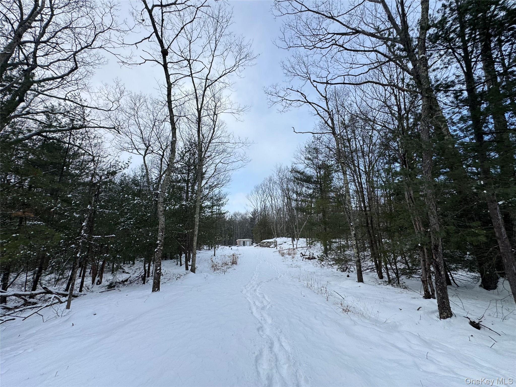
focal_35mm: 14
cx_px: 258
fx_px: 209
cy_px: 194
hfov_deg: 102.1
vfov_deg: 85.7
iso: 40
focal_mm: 2.22
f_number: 2.2
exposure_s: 1/921
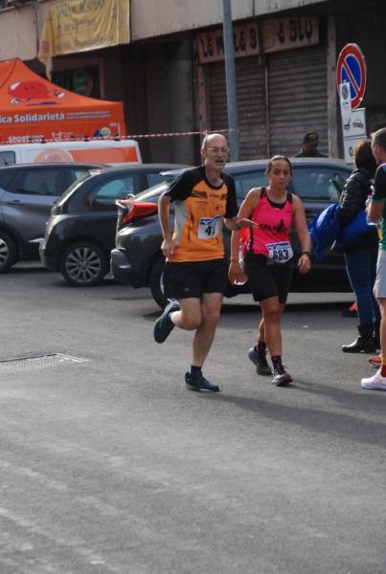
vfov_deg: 16.0
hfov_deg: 10.8
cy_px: 287
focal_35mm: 128
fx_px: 2040
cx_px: 193
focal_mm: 85
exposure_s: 1/800
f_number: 5.6
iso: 1000
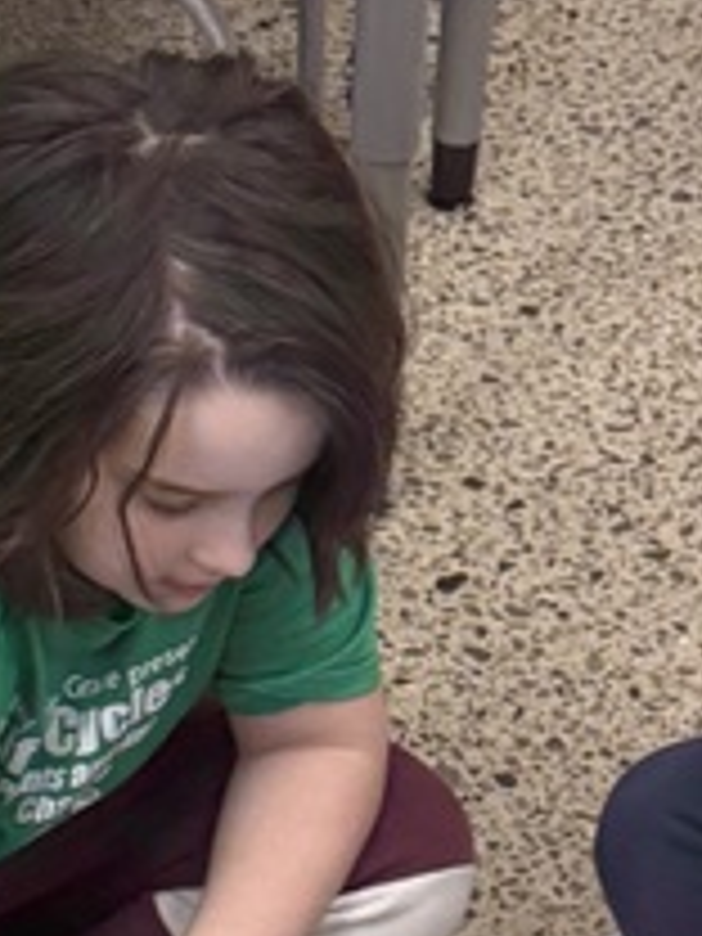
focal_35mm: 118
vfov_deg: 16.4
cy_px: 922
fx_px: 3191
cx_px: 297
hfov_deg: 12.6
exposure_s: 1/120
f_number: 1.78
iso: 320
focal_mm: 6.76
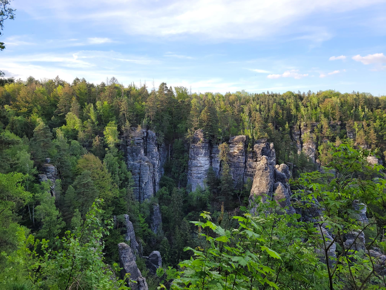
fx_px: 290
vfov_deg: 53.1
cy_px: 145
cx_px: 193
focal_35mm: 26
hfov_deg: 67.3
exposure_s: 1/652
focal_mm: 5.4
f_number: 1.8
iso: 40
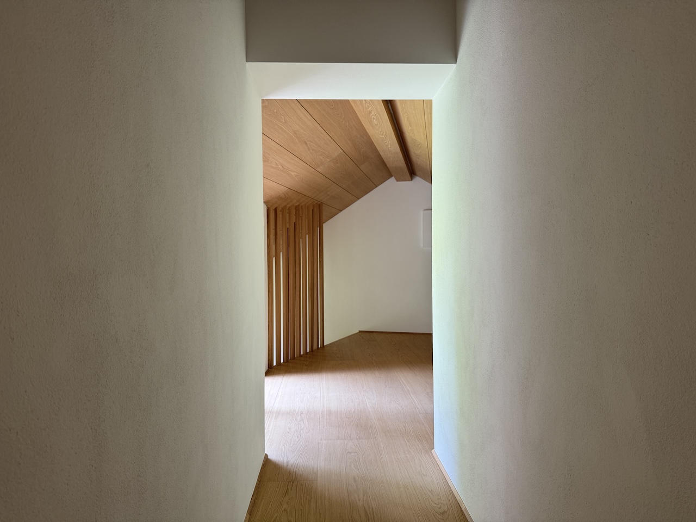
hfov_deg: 71.6
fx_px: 483
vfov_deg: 56.8
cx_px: 348
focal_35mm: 24
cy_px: 261
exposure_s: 1/121
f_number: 1.78
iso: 160
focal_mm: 6.76
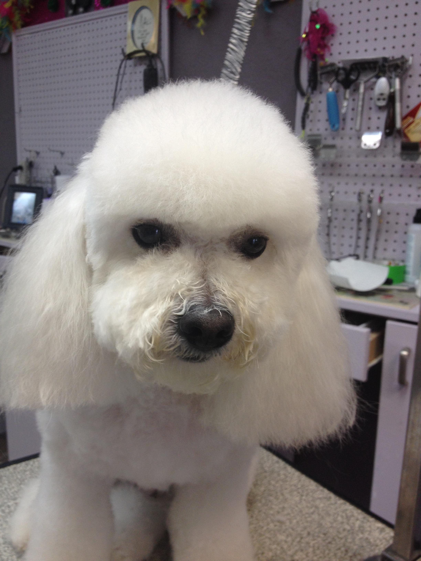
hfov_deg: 40.7
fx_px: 568
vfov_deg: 52.6
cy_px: 280
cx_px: 210
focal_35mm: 35
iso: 50
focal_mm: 4.28
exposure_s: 1/40
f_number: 2.4
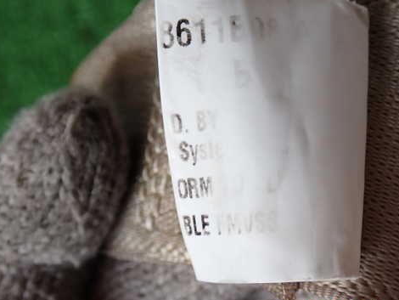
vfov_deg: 24.4
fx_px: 692
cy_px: 130
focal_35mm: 60
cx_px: 245
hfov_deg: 32.0
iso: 200
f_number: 3.1
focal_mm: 8.4
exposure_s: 1/60
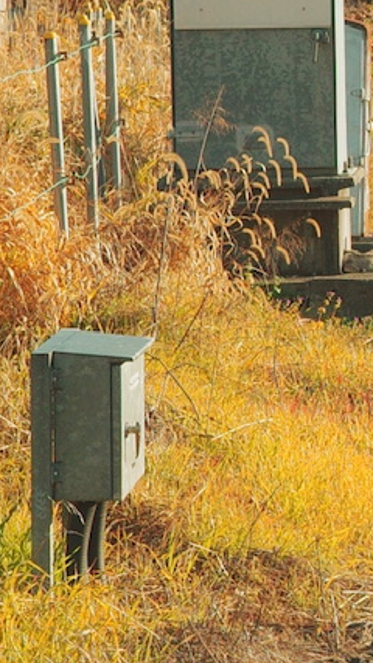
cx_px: 1034
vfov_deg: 9.5
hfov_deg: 5.1
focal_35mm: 226
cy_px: 67
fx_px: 3976
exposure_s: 1/500
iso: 200
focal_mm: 26
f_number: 5.6
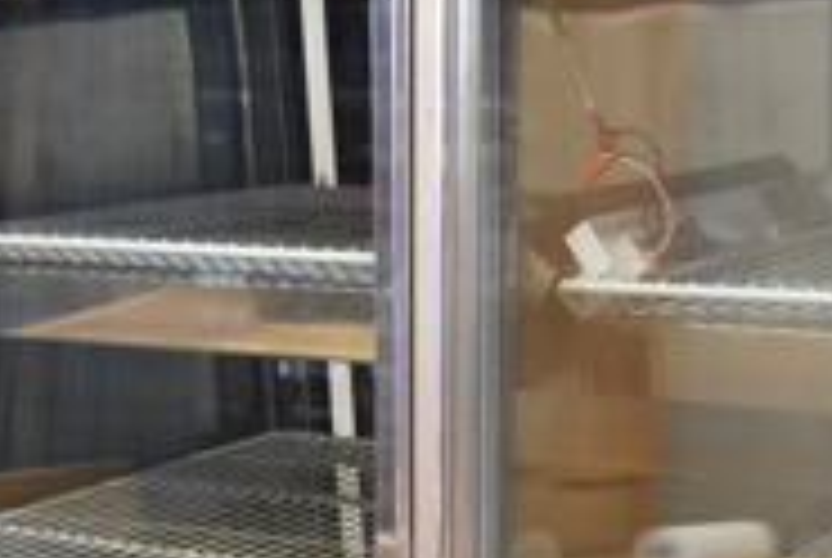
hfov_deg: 22.5
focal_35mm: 89
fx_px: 2060
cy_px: 738
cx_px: 675
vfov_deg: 14.7
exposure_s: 1/30
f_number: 3.5
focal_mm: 18
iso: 450
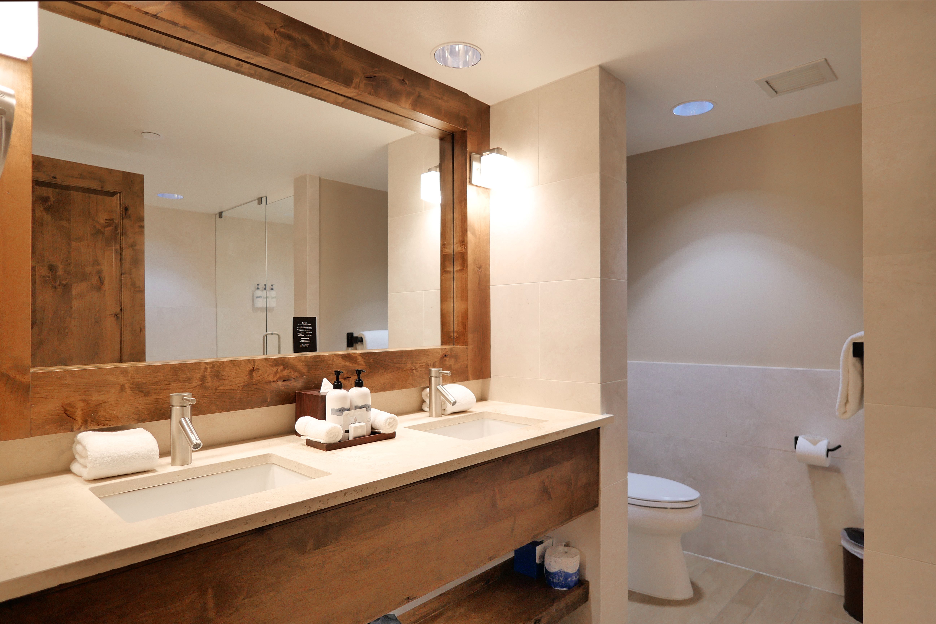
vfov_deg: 67.4
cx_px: 468
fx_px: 468
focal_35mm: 18
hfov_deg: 90.0
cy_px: 312
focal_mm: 9
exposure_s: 1/60
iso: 800
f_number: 1.7
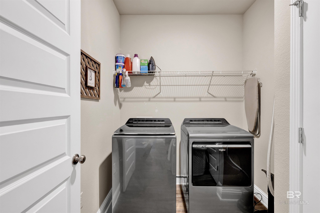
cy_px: 106
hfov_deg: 96.7
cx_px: 160
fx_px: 142
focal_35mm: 16
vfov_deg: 73.7
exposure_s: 1/1.25
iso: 400
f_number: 11
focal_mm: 16
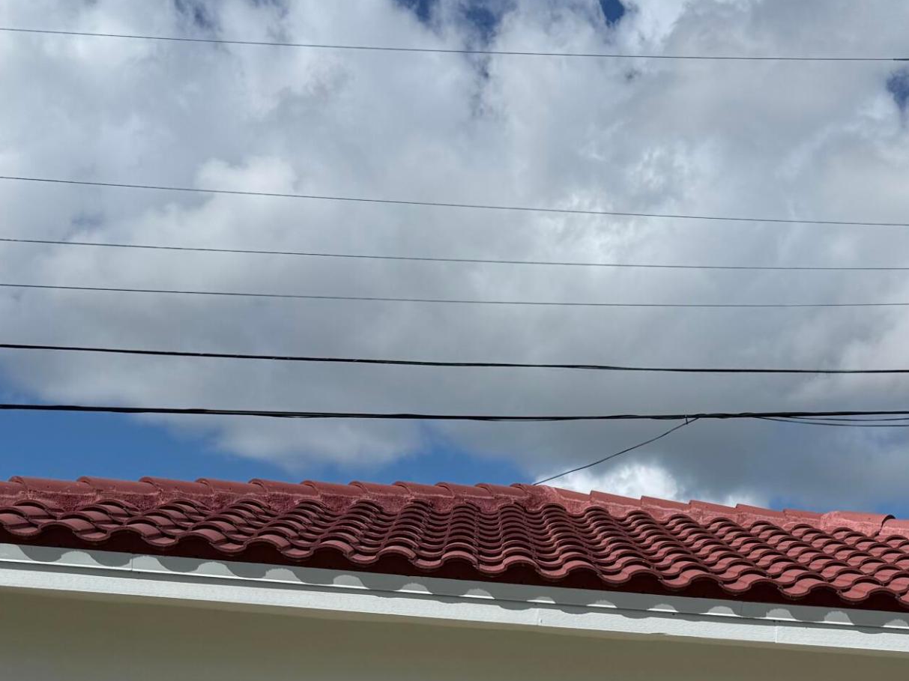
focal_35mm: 57
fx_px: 1496
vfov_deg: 23.6
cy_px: 793
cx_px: 683
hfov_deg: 33.1
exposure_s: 1/10309
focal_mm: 6.76
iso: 80
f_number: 1.78
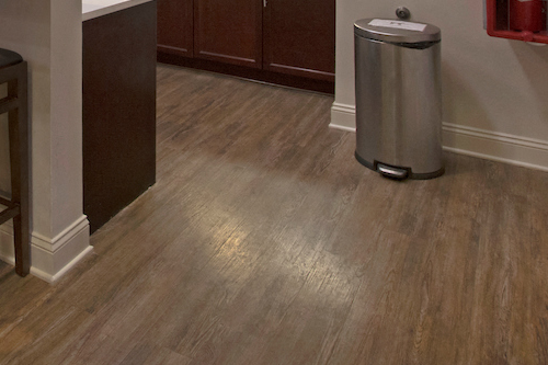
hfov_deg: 47.4
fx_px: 548
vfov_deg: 31.8
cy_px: -53
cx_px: 48
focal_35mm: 36
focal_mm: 10
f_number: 8
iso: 400
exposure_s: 1/3
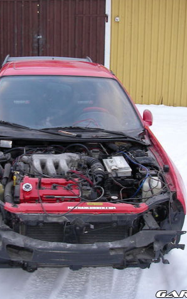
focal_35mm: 54
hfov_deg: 23.9
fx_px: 440
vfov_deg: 37.5
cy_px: 150
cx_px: 63
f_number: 3.3
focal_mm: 6.3
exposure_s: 1/50
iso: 86
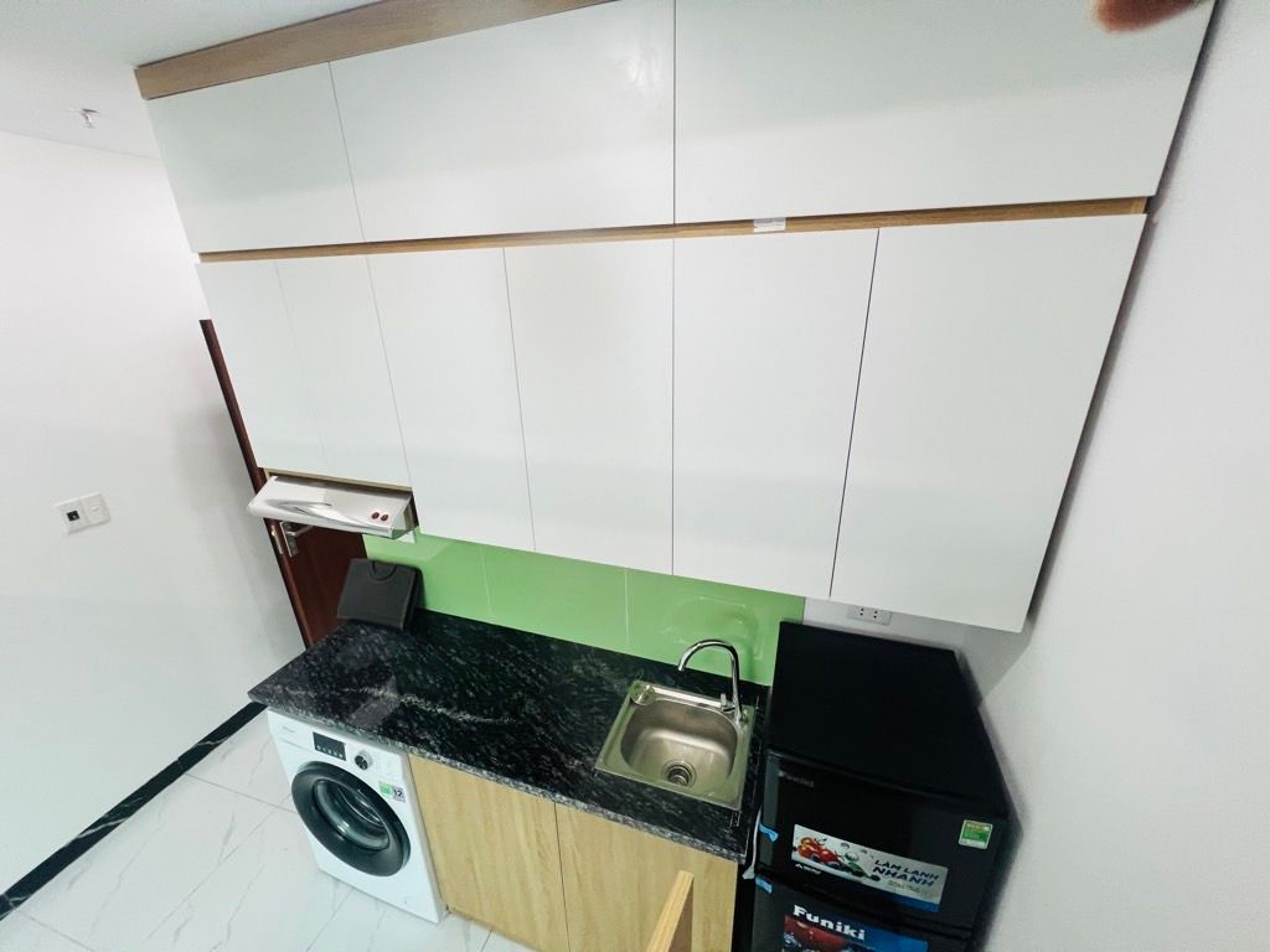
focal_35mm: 13
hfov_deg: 106.2
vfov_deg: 89.9
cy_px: 476
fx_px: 477
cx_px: 635
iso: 160
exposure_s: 1/100
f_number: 1.8
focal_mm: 1.57
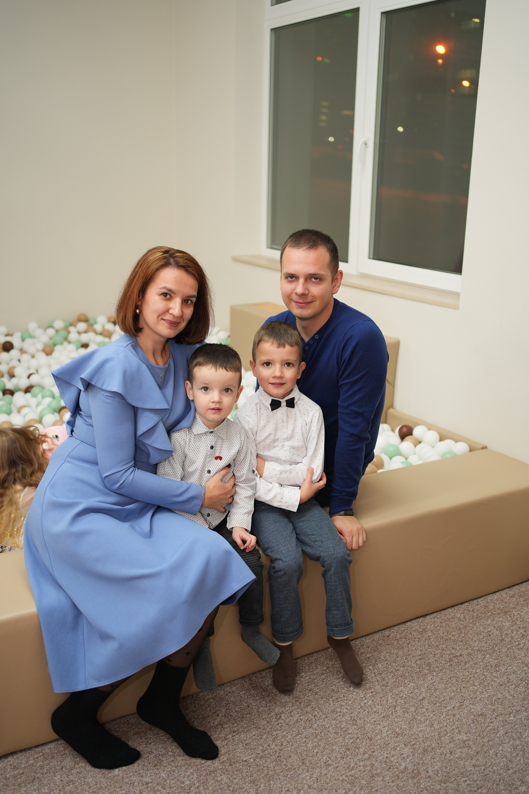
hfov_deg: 37.9
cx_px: 264
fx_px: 771
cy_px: 397
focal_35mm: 35
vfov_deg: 54.4
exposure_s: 1/200
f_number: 2.2
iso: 500
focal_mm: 35
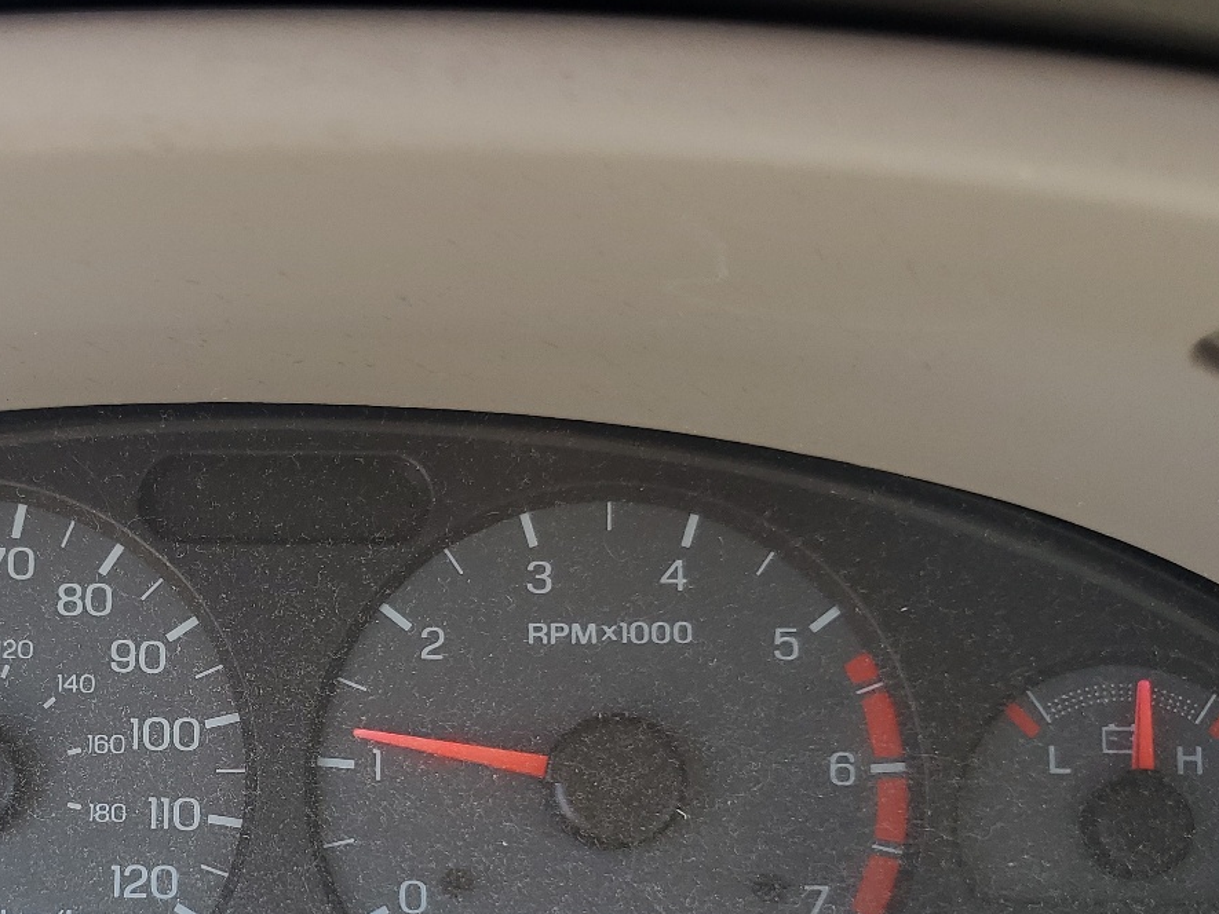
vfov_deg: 29.6
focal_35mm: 47
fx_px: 1655
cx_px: 270
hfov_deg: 39.1
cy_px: 825
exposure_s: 1/143
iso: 50
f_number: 1.5
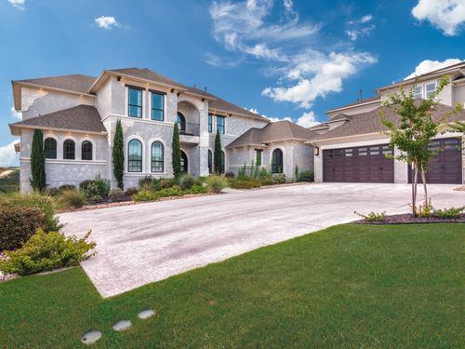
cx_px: 232
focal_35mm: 20
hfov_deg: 81.7
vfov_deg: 66.0
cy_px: 174
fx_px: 269
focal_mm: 10
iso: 200
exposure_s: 1/1250
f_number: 8
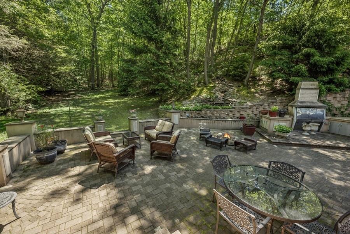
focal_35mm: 14
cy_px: 117
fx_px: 136
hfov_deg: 104.3
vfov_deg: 81.2
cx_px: 175
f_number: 5.6
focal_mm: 14
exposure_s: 1/400
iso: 200
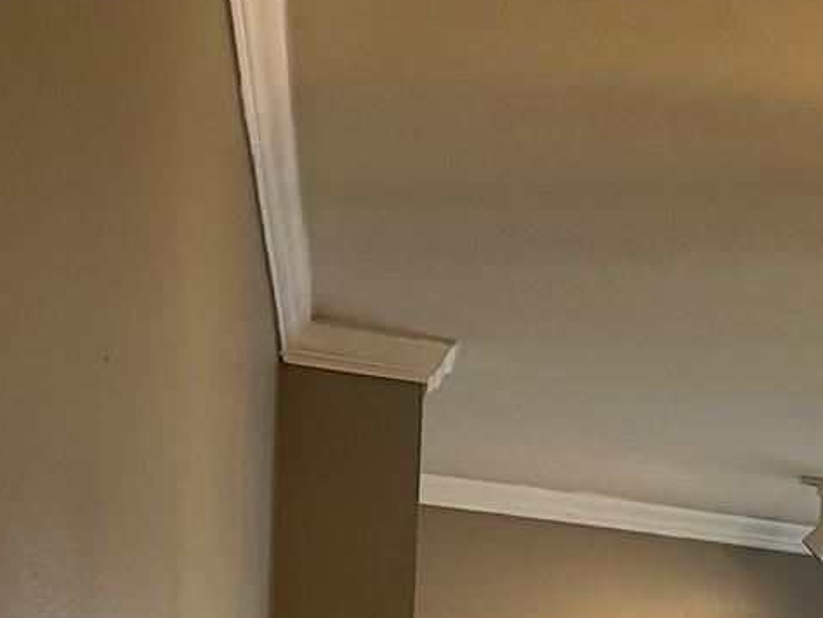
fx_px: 1927
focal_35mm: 81
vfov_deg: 16.1
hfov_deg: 21.0
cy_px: 1016
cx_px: 1177
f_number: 1.78
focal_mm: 6.86
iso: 160
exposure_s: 1/60
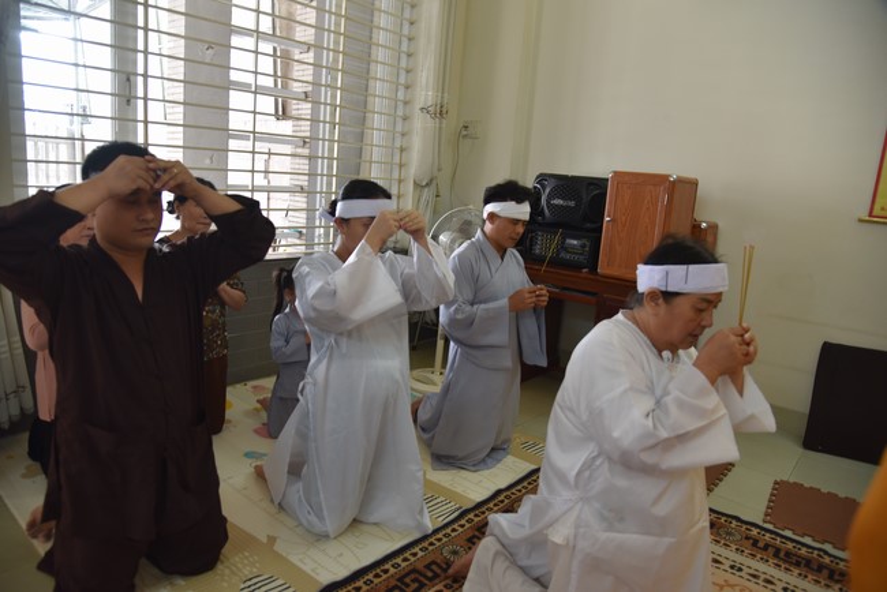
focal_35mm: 24
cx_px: 444
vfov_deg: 53.2
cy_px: 296
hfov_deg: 73.7
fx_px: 592
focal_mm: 24
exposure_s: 1/60
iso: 1000
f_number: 4
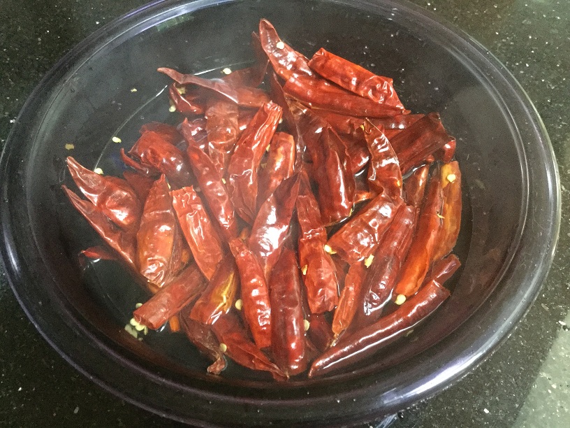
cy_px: 214
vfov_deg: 45.4
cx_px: 285
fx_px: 510
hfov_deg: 58.4
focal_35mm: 31
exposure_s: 1/15
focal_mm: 3.3
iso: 320
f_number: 2.4
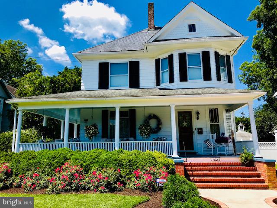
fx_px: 224
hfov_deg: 63.4
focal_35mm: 28
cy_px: 104
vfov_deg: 49.7
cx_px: 138
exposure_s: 1/1681
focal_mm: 3.99
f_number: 1.8
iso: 20
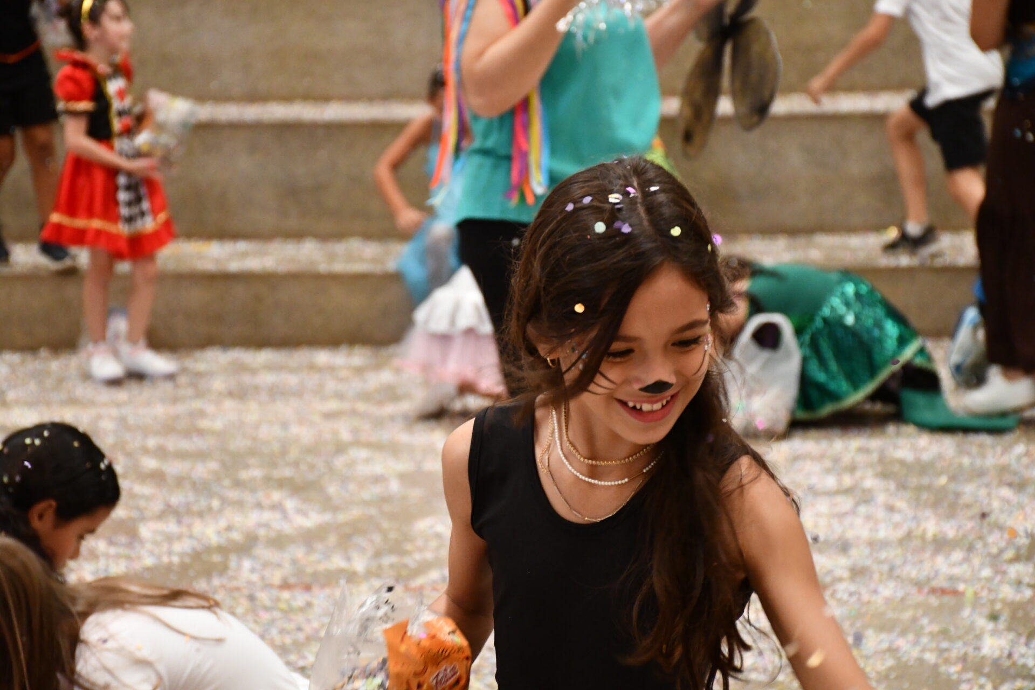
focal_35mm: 112
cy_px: 345
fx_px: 3220
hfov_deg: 18.3
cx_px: 518
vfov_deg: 12.2
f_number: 5
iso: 3200
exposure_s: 1/125
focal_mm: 75
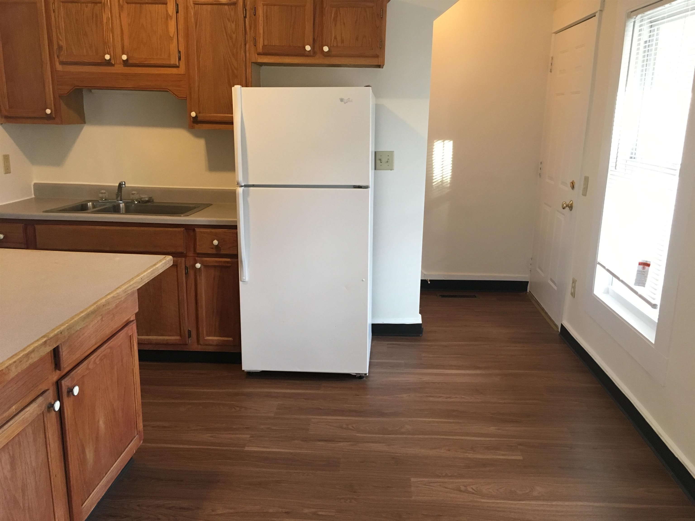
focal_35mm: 29
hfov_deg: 61.7
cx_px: 348
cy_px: 260
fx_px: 582
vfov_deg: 48.2
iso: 125
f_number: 2.2
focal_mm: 4.15
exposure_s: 1/30
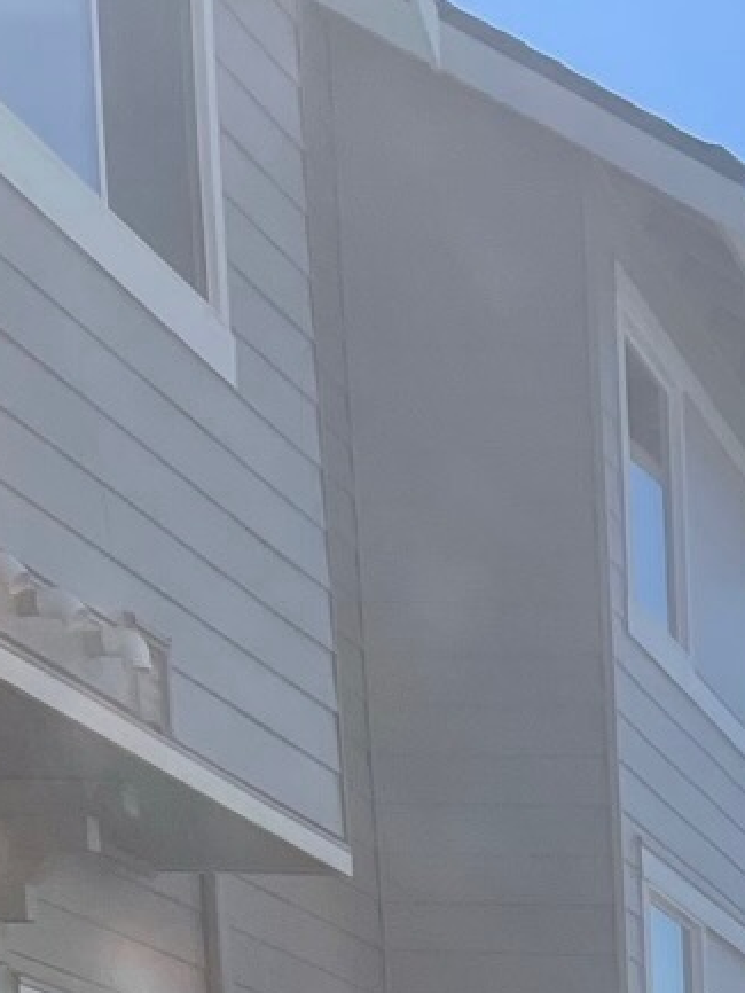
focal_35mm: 123
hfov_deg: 10.9
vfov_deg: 12.8
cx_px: 1547
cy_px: 2289
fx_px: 3528
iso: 32
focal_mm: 4.2
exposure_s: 1/4651
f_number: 1.6
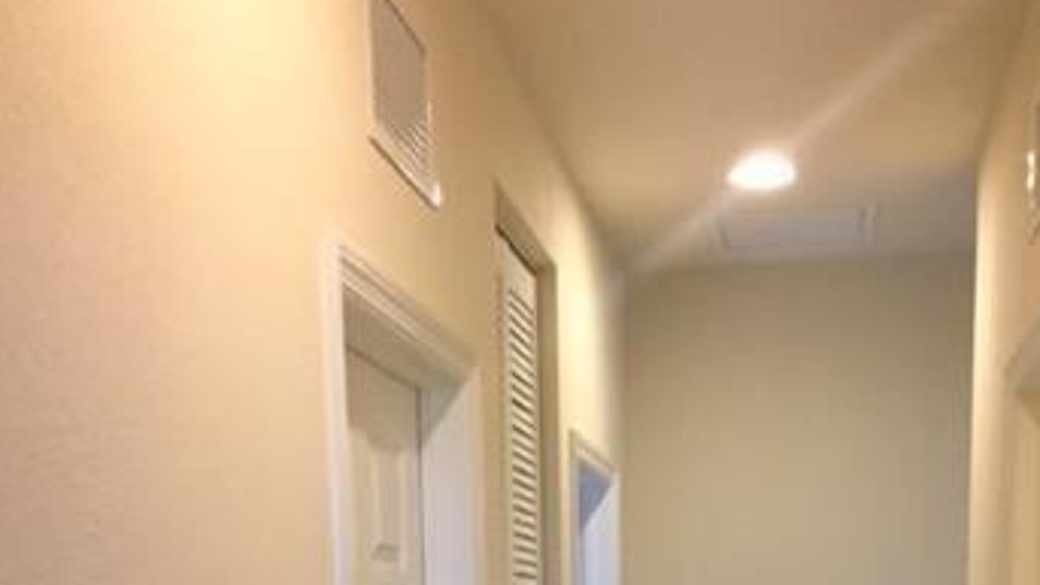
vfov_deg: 17.8
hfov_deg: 35.4
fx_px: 1627
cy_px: 924
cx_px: 585
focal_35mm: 59
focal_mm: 4.15
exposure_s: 1/30
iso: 200
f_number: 2.2
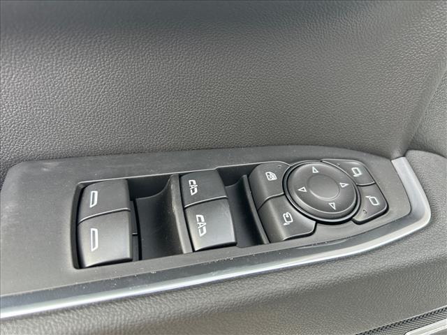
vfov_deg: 53.1
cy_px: 168
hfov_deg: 67.3
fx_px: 336
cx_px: 224
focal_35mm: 26
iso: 80
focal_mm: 5.7
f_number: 1.5
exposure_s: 1/121
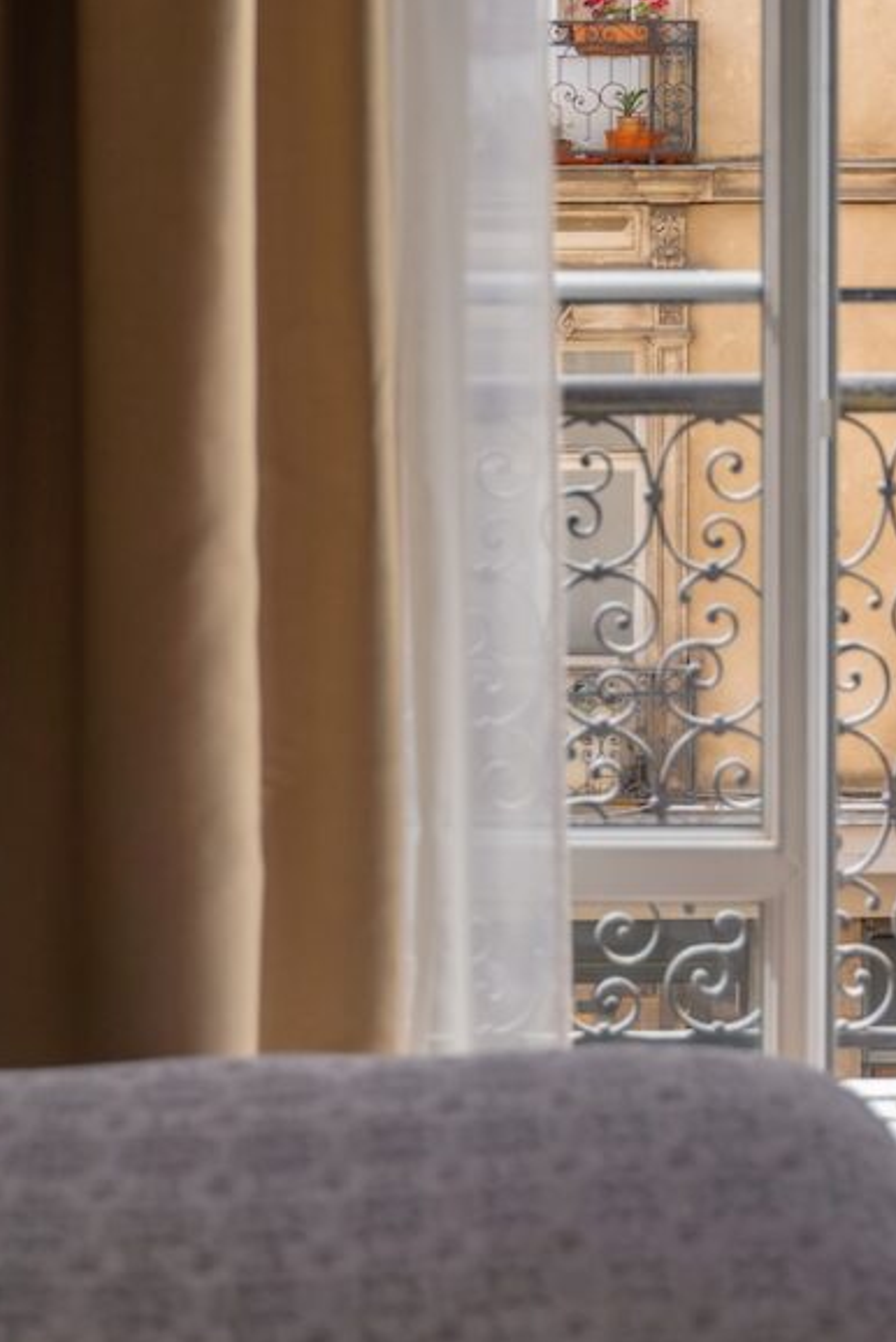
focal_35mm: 71
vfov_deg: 28.0
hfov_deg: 18.8
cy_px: 313
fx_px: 2647
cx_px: 831
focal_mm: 37
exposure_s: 1/500
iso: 100
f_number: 2.8
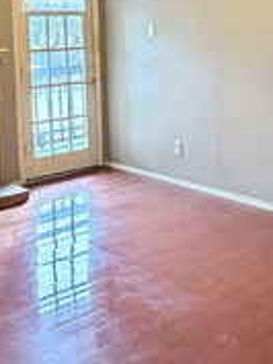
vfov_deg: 34.2
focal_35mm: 54
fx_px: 567
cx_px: 174
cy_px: 62
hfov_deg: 27.0
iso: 400
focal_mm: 2.22
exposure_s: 1/60
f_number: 2.2
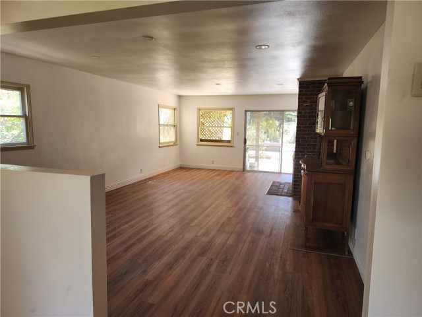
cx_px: 211
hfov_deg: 73.9
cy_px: 158
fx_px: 280
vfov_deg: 58.9
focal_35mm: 23
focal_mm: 6.4
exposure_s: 1/120
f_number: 1.8
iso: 100
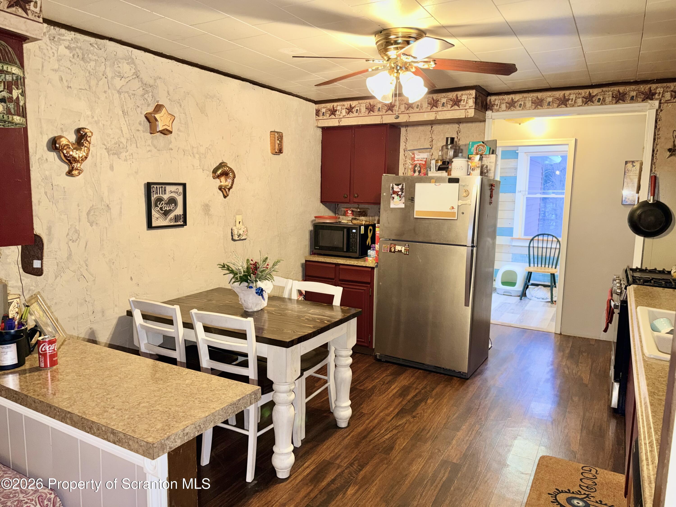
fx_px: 469
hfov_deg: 71.6
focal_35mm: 24
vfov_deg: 56.8
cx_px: 338
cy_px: 254
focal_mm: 6.76
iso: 100
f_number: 1.78
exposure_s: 1/15
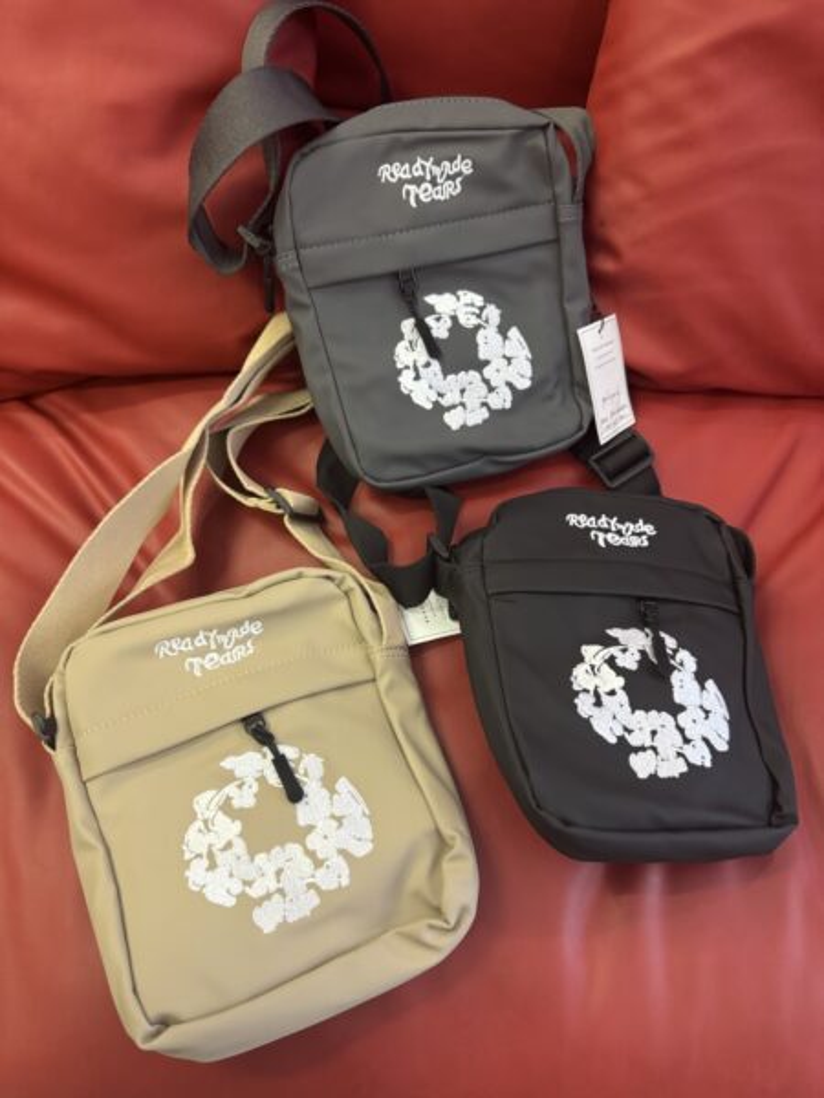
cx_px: 412
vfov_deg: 71.6
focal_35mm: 24
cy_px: 549
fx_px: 762
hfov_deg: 56.8
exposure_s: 1/50
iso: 400
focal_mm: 6.76
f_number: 1.78
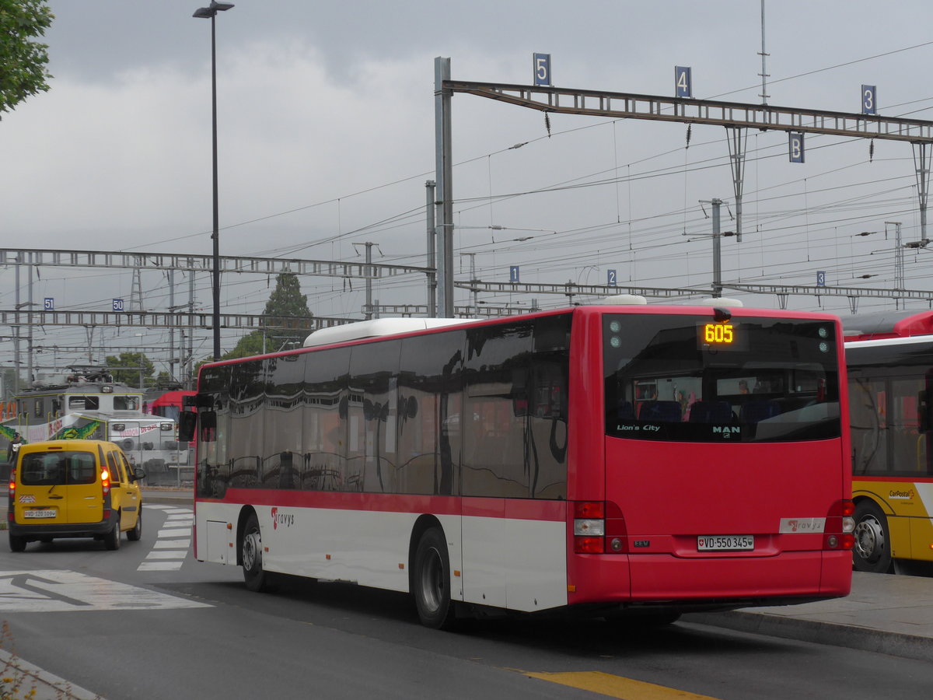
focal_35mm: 86
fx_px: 2318
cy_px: 350
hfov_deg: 22.8
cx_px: 466
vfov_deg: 17.2
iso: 160
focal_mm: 17
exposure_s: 1/80
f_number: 4.5
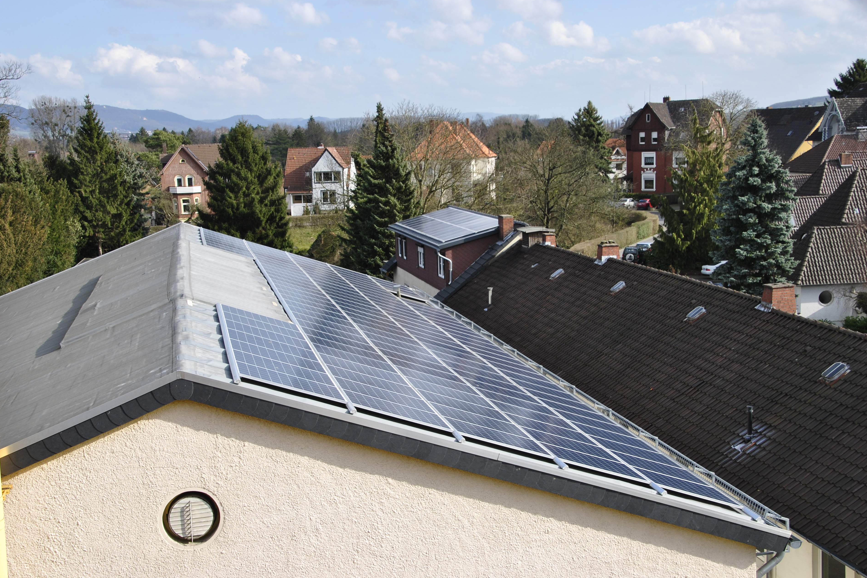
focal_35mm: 46
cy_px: 294
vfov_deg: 29.2
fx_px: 1108
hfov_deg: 42.7
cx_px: 426
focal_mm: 30
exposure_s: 1/250
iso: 180
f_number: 10
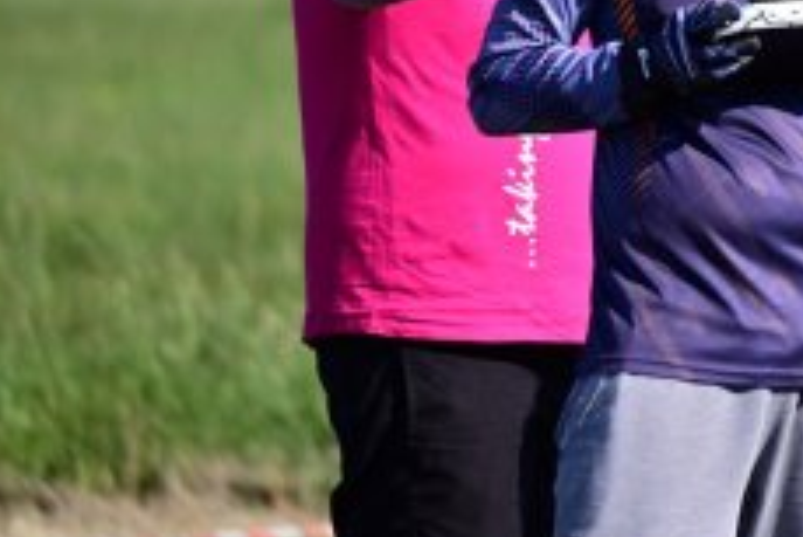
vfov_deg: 1.6
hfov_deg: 2.4
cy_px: -7
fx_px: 19417
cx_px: 840
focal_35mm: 870
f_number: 6.3
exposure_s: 1/2000
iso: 800
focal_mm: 400
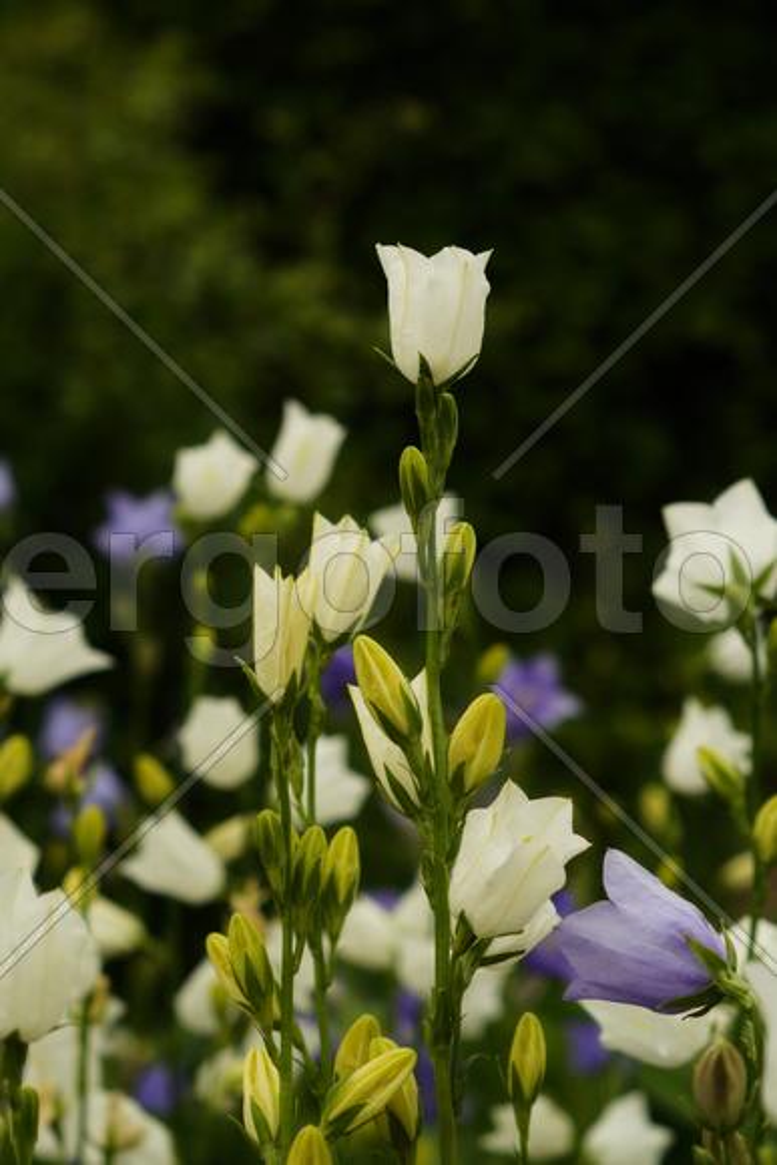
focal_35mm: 75
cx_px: 388
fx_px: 2426
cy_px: 582
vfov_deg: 27.0
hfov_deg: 18.2
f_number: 4.5
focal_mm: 50
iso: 125
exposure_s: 1/125
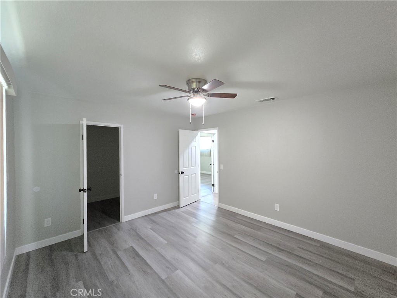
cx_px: 198
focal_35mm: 13
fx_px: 149
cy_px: 149
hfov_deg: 106.2
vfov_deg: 89.9
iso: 1600
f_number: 2.2
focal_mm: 2.2
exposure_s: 1/60
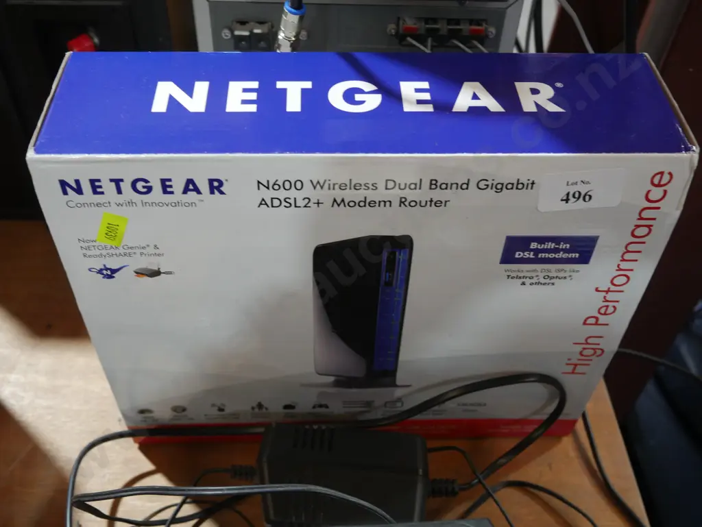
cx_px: 351
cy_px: 264
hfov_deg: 49.0
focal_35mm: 38
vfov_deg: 37.8
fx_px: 771
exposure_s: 1/60
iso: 640
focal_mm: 19
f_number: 4.1
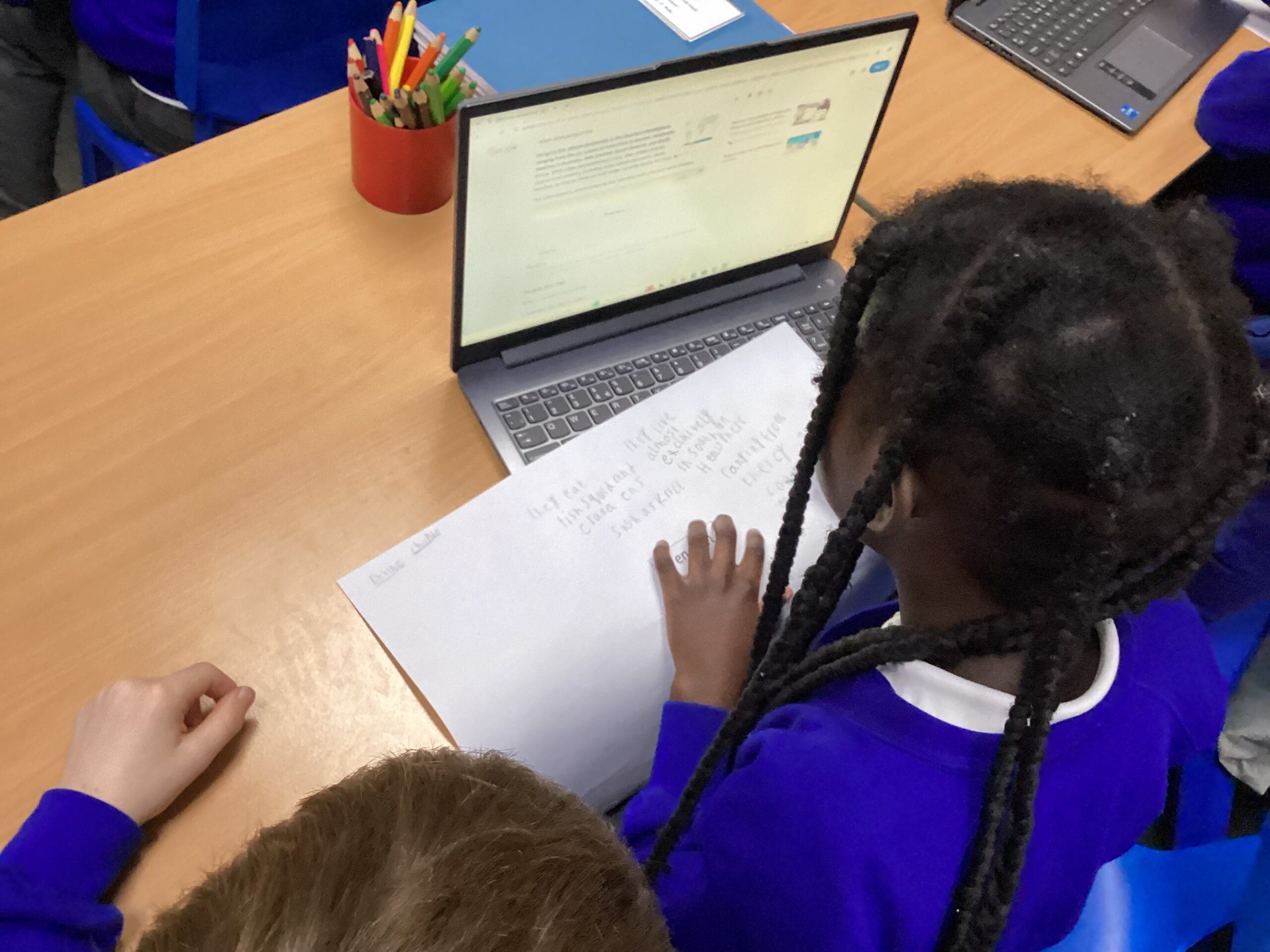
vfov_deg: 45.4
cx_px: 635
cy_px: 476
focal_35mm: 31
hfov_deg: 58.4
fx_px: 1137
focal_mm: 3.3
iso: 250
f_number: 2.4
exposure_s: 1/60
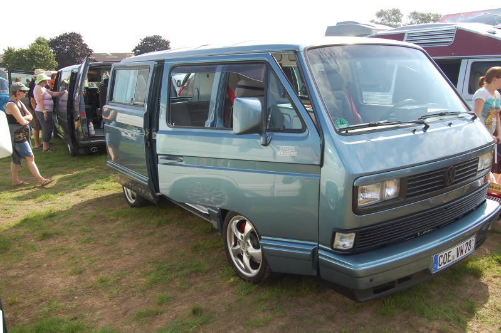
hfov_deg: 62.0
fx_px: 417
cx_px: 250
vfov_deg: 43.5
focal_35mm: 30
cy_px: 166
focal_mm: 20
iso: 200
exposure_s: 1/200
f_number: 7.1
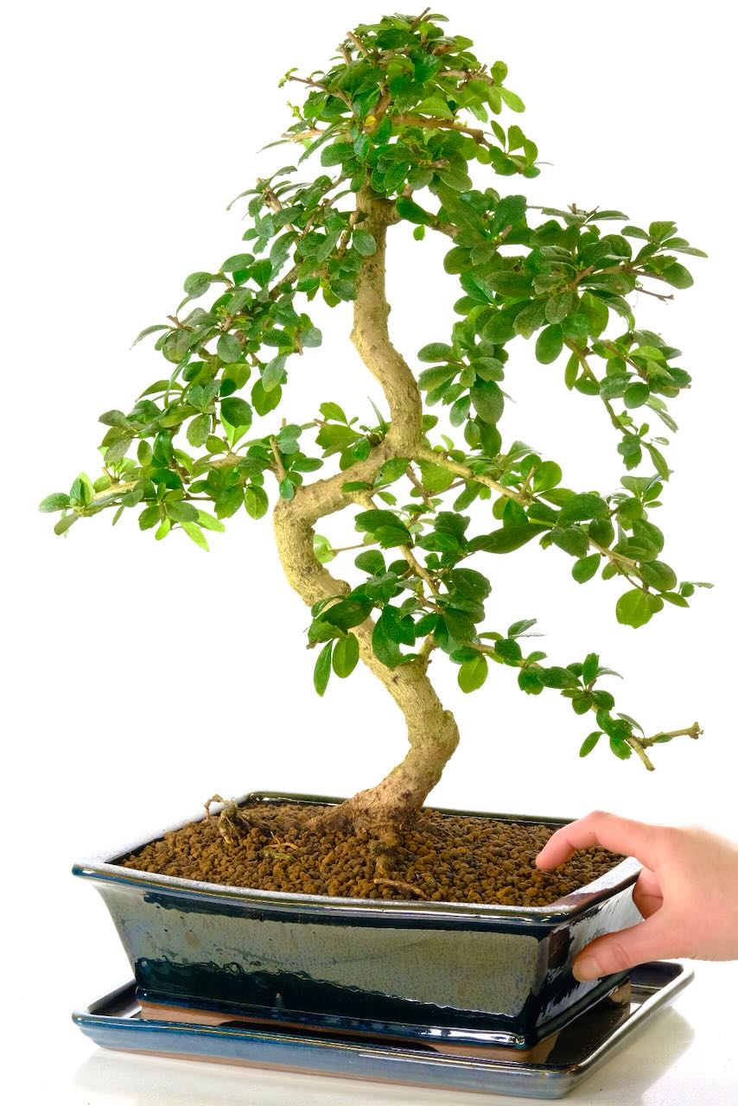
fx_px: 3104
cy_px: 553
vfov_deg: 20.2
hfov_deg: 13.6
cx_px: 369
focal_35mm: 101
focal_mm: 67.1
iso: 2500
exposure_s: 1/8
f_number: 13
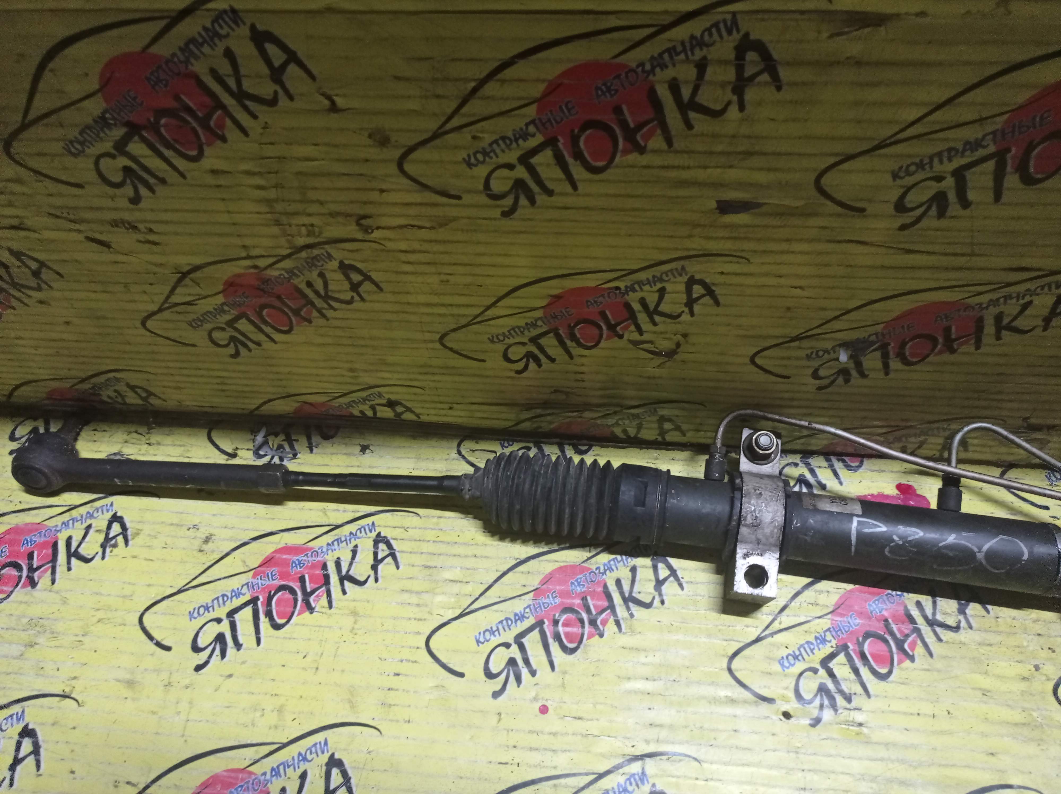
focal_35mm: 28
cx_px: 530
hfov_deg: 63.5
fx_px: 857
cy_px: 397
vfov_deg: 49.7
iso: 721
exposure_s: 1/25
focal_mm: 4.7
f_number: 1.79
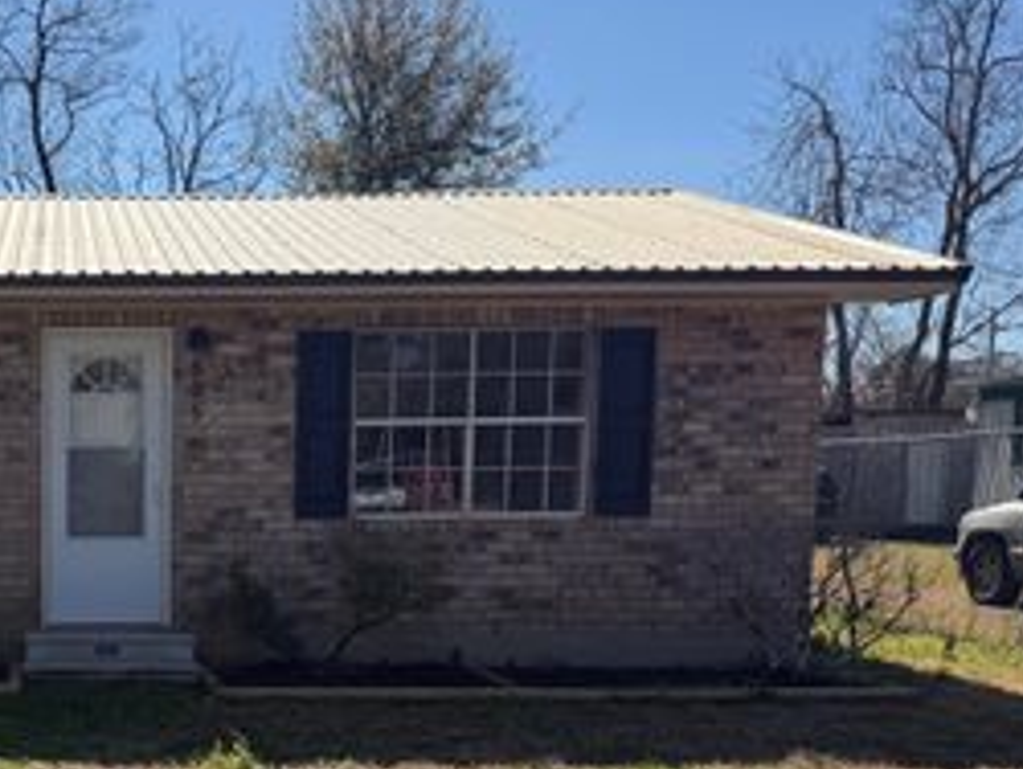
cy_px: 644
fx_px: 1420
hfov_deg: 36.7
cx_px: 70
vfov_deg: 29.4
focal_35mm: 48
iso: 100
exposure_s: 1/4975
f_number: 1.78
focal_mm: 6.76
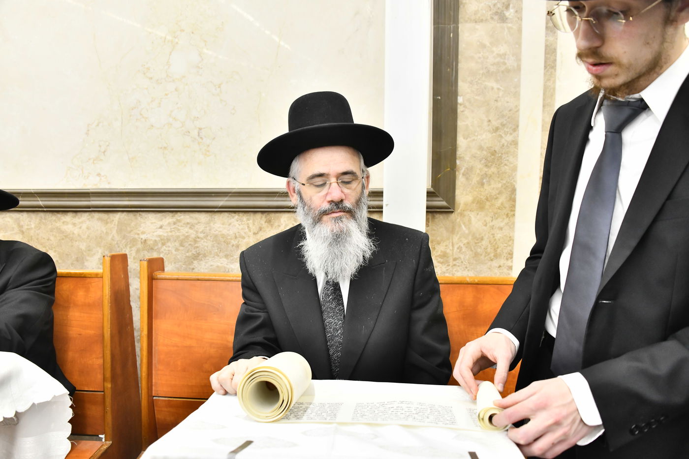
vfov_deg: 41.1
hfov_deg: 58.7
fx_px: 612
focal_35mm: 32
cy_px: 230
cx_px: 344
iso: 2500
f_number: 5.6
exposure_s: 1/200
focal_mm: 32
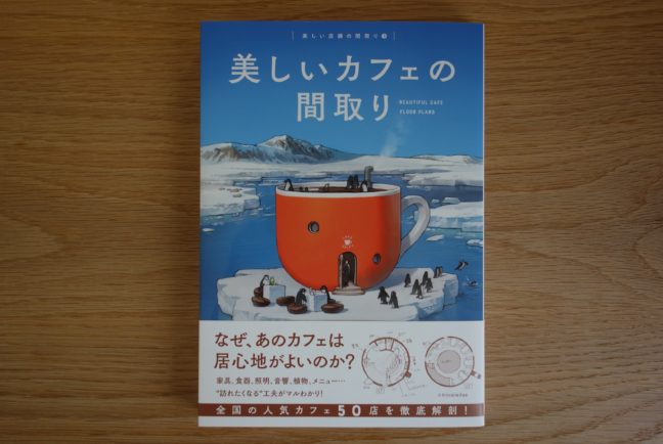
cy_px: 222
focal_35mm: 32
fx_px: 590
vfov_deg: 41.2
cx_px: 332
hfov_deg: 58.6
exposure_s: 1/40
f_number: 2.5
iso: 160
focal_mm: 11.89
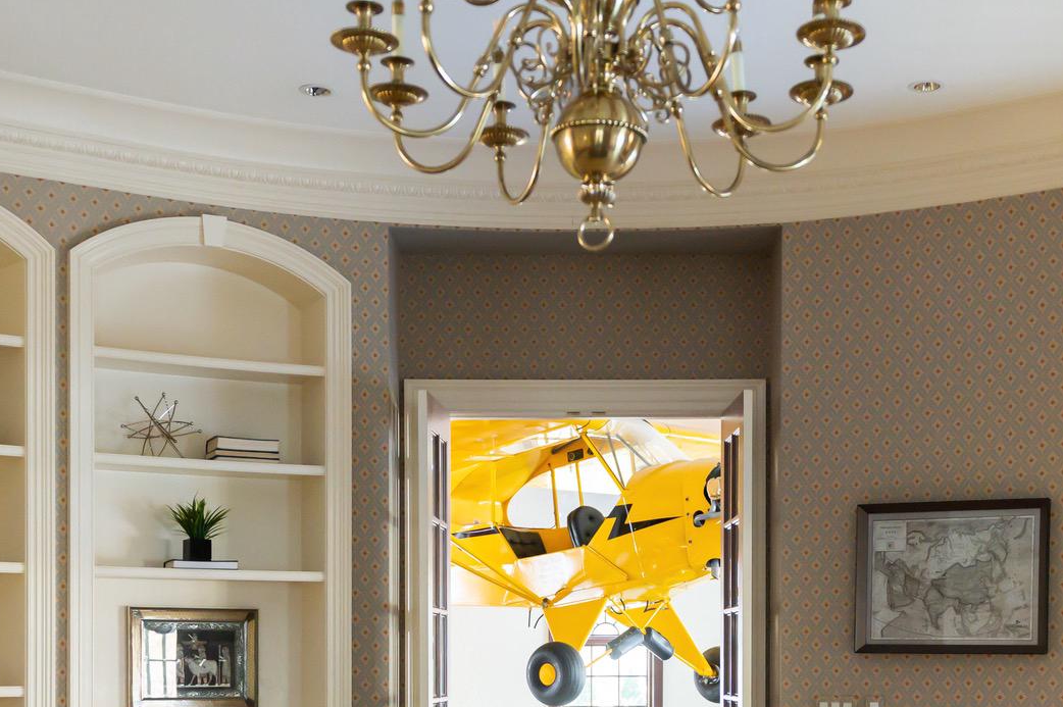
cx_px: 588
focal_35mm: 57
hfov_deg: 35.0
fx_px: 1682
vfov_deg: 23.1
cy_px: 644
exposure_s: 1/100
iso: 1600
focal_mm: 29
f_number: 2.8
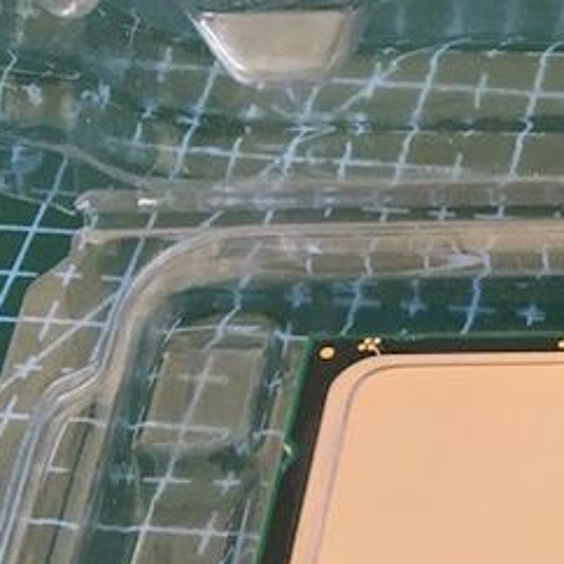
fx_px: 1954
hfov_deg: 14.4
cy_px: 534
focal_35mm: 106
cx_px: 1021
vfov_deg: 16.2
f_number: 2.2
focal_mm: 4.15
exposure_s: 1/33
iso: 64
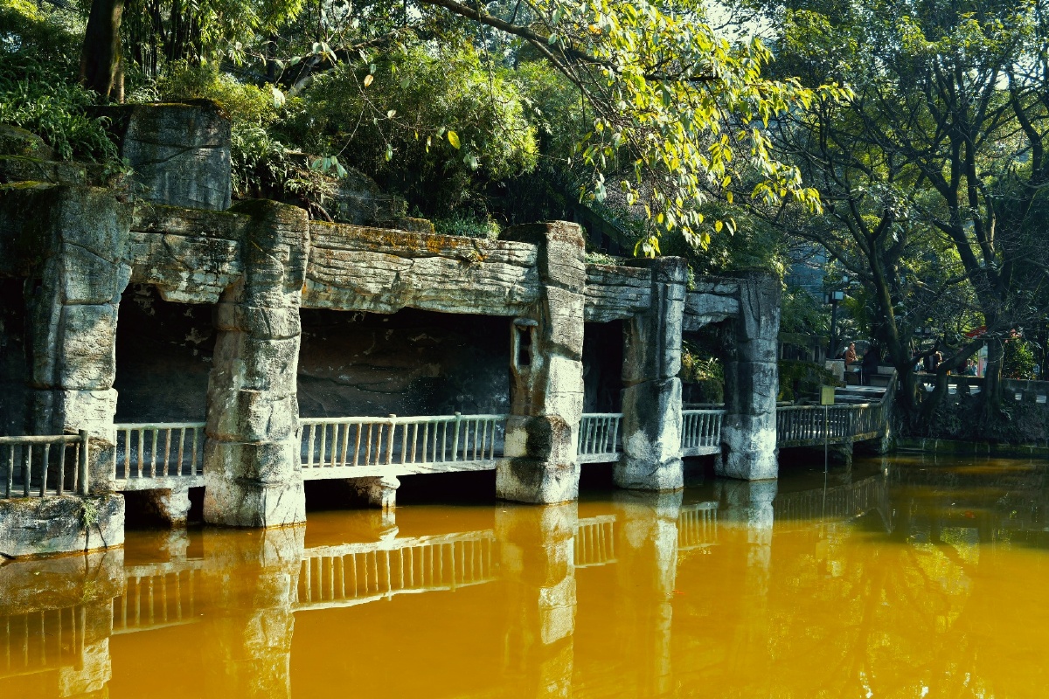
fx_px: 1107
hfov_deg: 50.7
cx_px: 524
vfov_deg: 35.1
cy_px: 350
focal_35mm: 38
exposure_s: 1/80
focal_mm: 38
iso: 200
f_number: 8
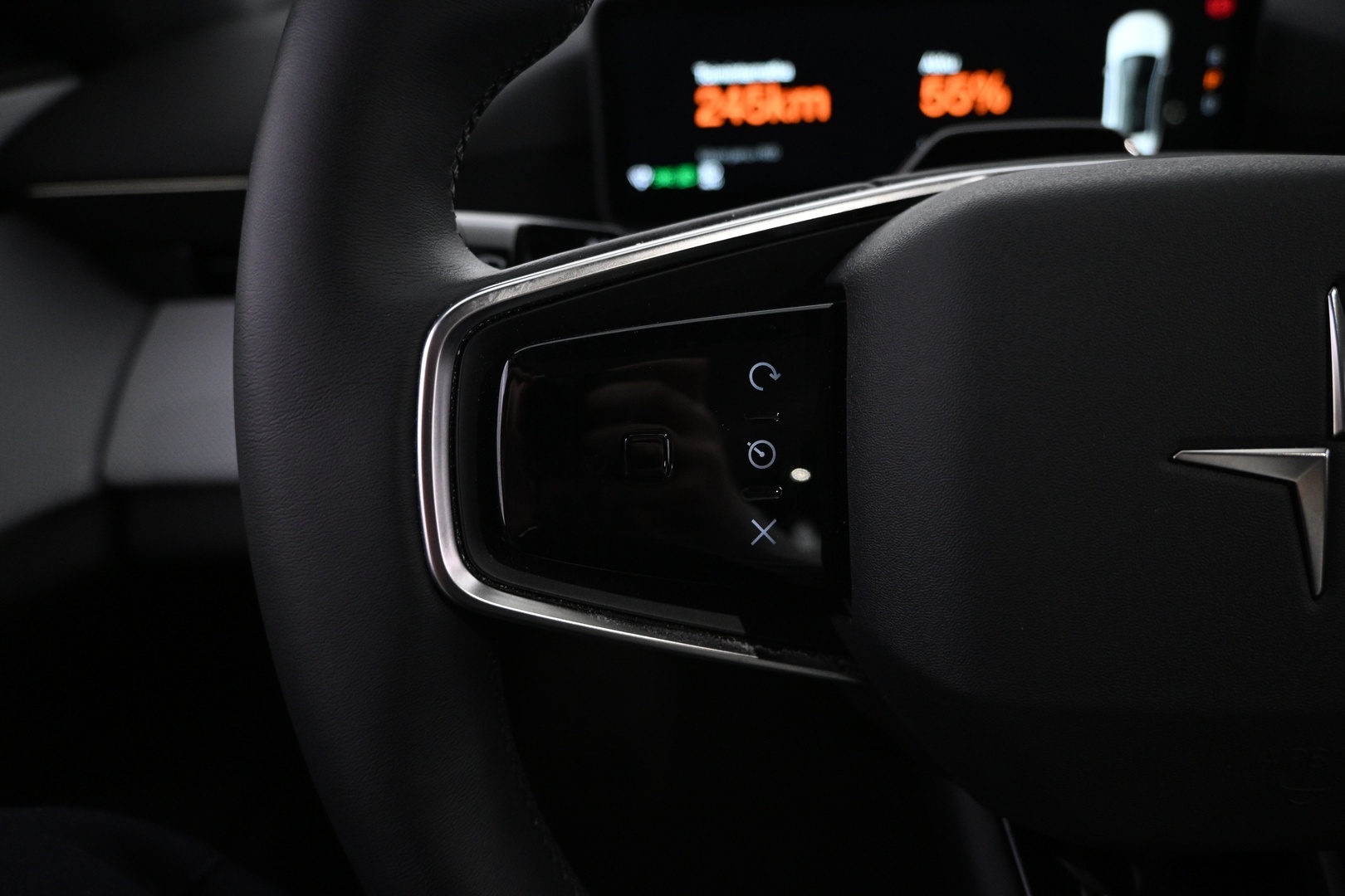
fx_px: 897
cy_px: 448
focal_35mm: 24
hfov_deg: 73.7
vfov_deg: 53.1
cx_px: 672
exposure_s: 1/50
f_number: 3.5
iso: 1600
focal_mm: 16
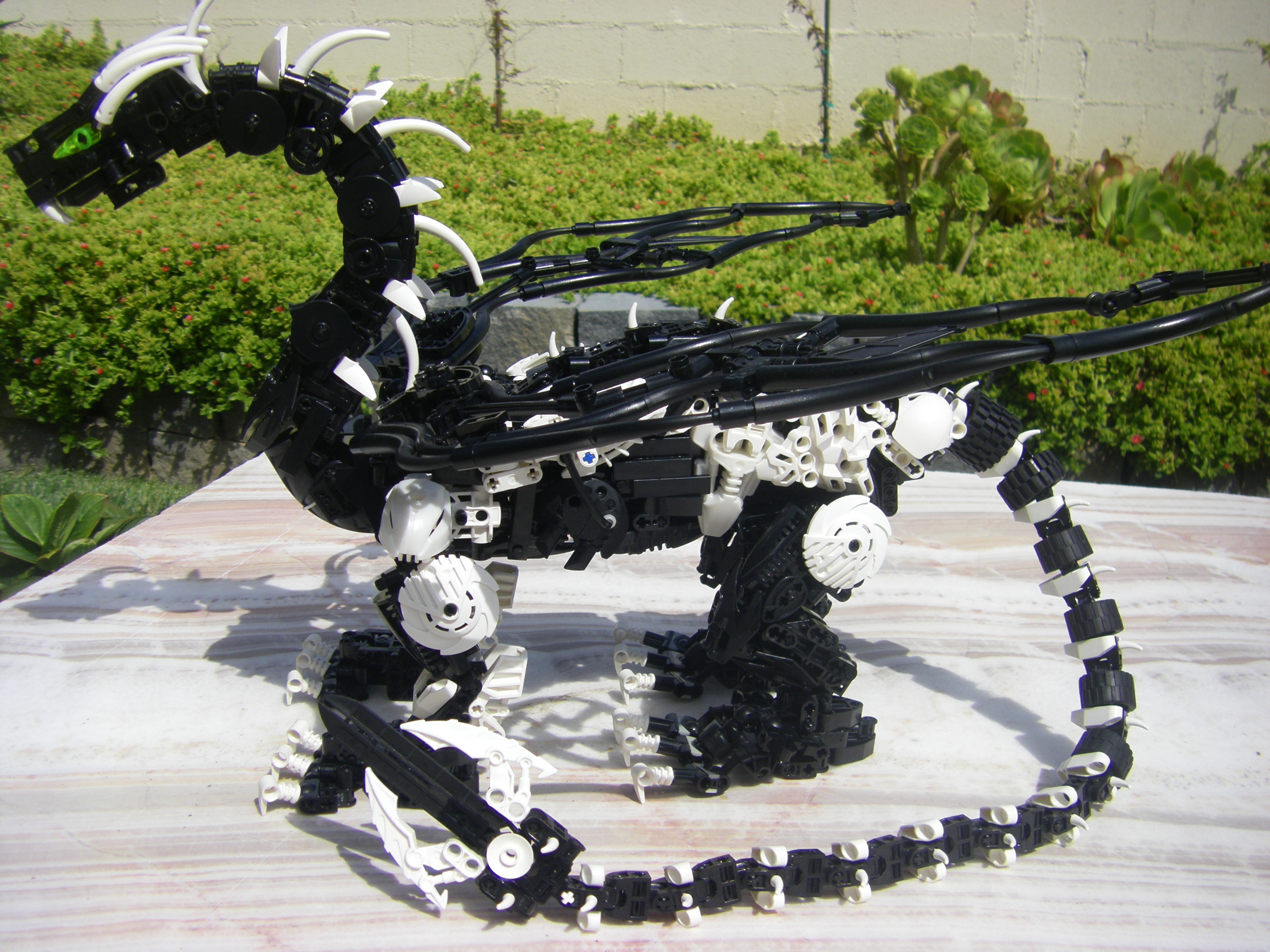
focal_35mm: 38
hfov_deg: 49.0
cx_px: 635
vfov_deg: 37.7
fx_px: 1394
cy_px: 476
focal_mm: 6.3
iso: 64
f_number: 7
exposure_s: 1/320
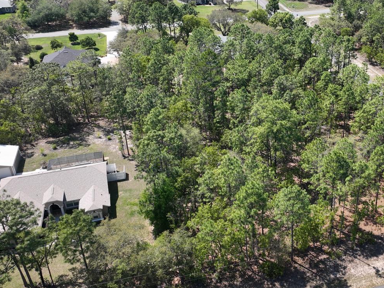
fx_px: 432
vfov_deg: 36.8
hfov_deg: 46.5
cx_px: 279
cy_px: 151
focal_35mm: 39
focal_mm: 12.29
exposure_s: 1/20
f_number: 2.8
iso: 100
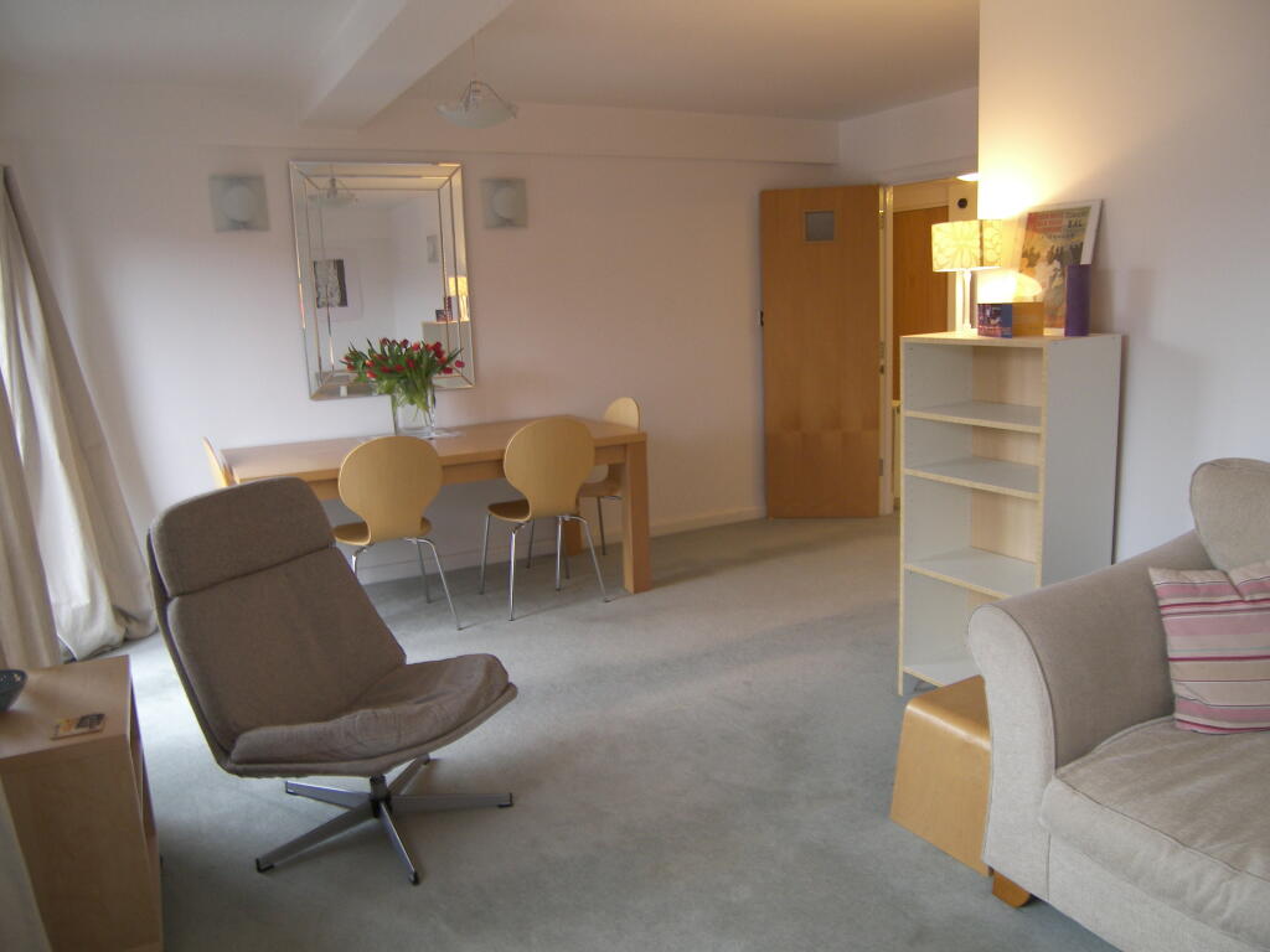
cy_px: 476
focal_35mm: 25
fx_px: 917
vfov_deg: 54.9
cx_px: 635
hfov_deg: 69.4
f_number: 2.8
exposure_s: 1/13
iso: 100
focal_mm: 5.3
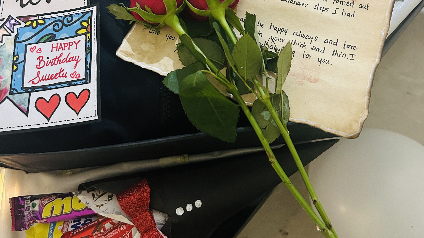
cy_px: 34
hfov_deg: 49.4
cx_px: 203
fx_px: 461
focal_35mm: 41
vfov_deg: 28.2
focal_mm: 5.7
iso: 500
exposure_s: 1/50
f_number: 1.5
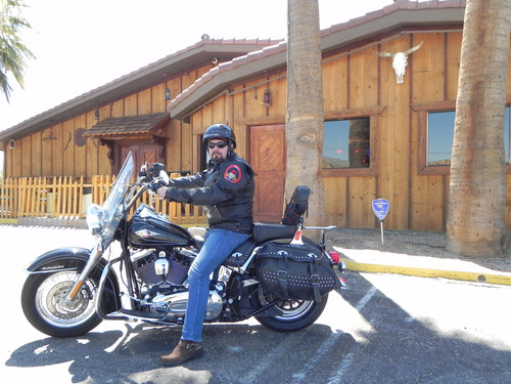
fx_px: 428
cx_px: 256
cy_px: 192
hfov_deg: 61.7
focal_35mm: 29
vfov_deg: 48.2
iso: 160
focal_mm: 5.2
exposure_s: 1/166
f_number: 4.5
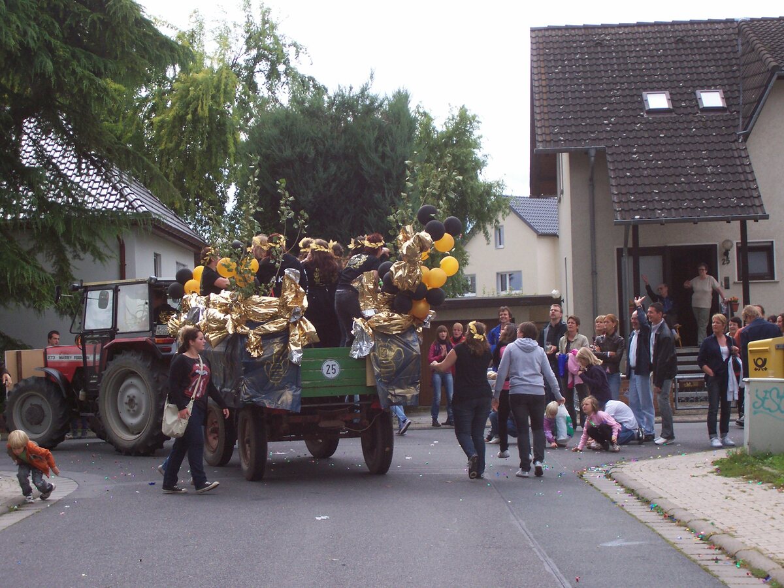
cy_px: 294
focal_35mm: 82
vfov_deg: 18.0
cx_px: 392
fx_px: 1857
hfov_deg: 23.8
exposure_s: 1/347
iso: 80
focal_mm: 13.5
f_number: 4
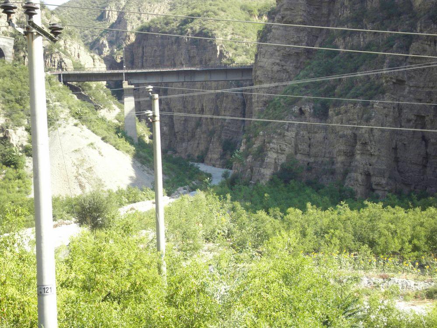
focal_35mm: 72
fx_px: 909
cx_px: 218
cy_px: 164
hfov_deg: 27.0
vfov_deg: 20.4
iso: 100
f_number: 5.2
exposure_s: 1/160
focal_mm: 12.7
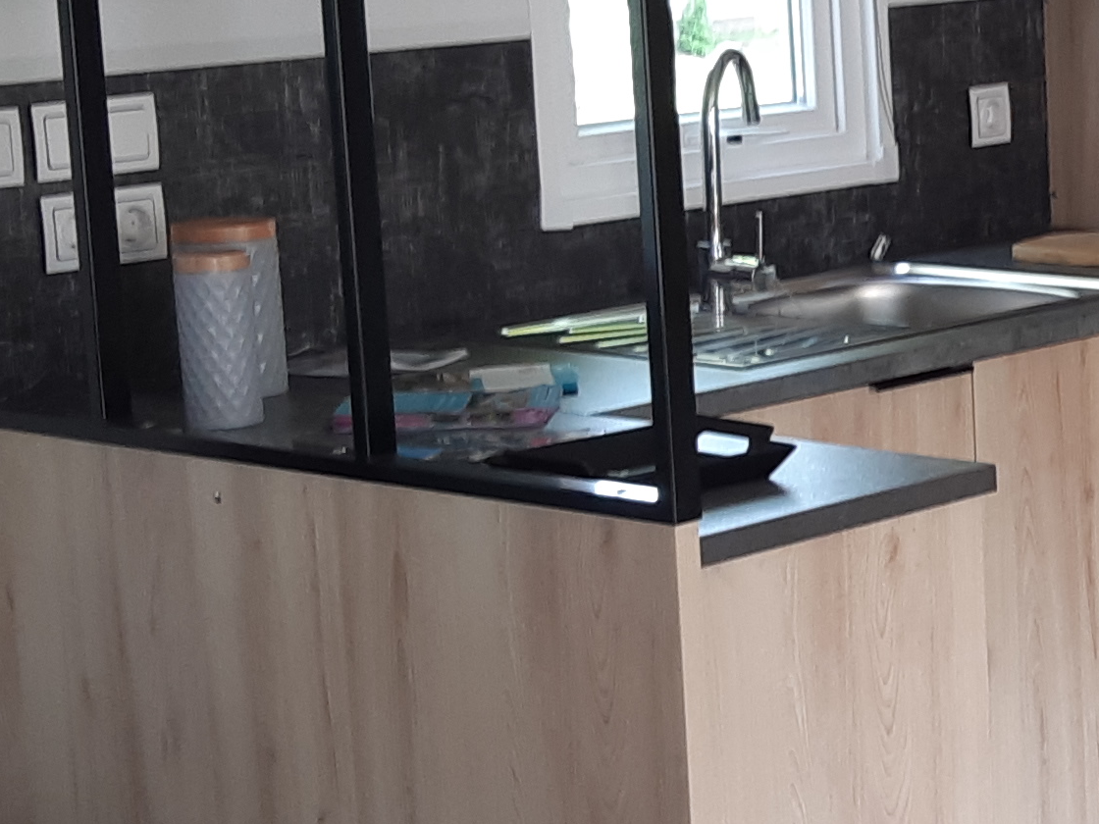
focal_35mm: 107
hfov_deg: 17.5
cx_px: 1340
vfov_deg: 13.8
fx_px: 3397
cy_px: 412
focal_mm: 3.93
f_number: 1.7
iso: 50
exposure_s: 1/50
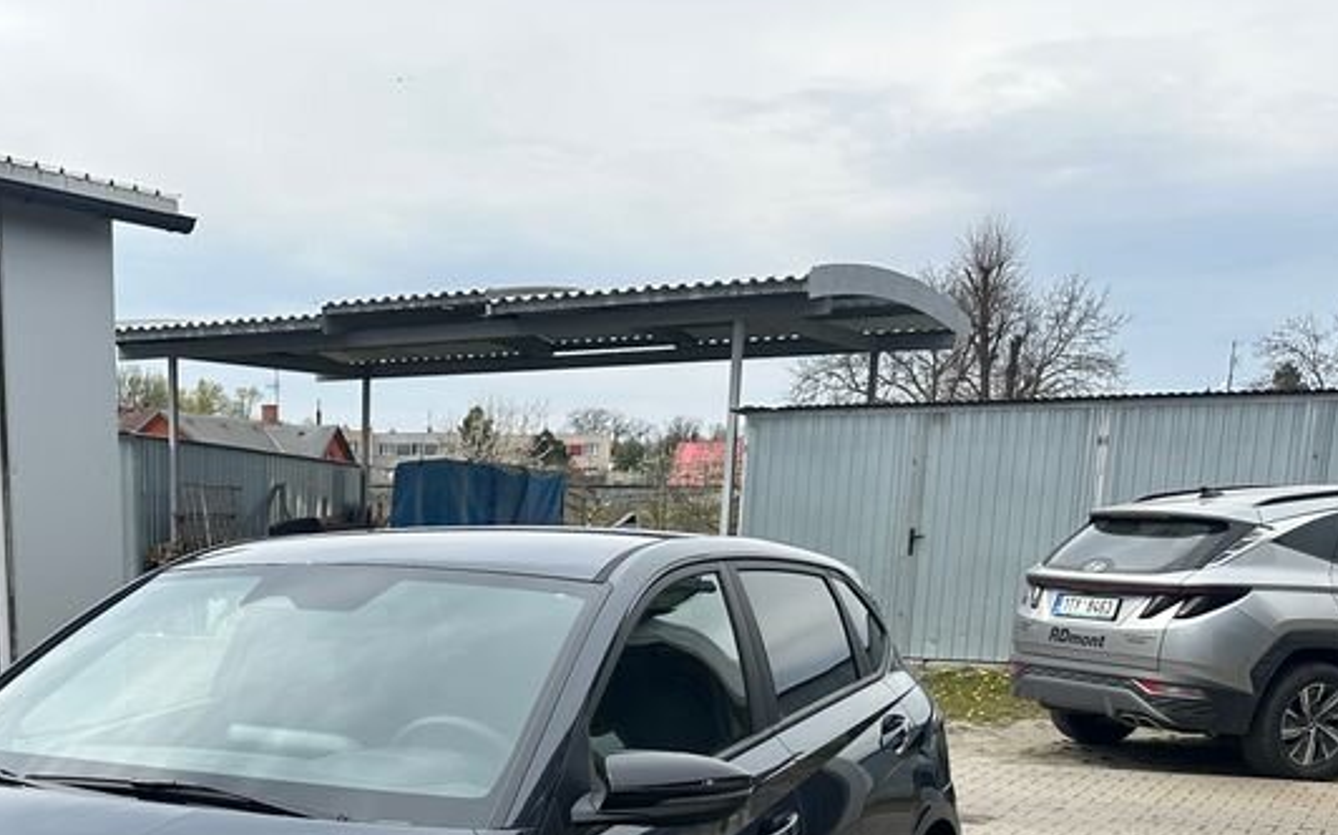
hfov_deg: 39.4
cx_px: 267
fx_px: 1786
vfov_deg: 24.4
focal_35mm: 49
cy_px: 938
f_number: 1.78
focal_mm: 6.86
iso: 80
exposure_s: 1/2660
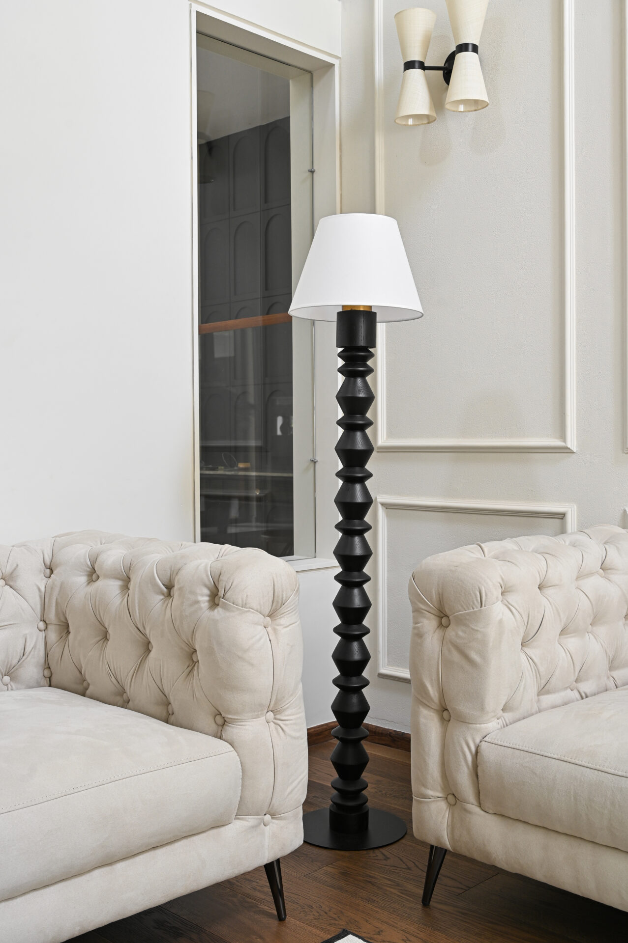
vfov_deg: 50.7
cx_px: 314
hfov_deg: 35.0
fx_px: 996
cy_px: 472
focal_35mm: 38
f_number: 8
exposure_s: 1/5
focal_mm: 38
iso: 160
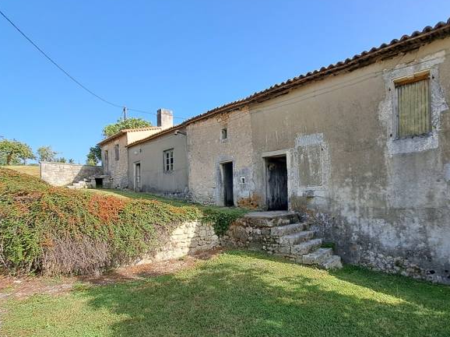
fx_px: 234
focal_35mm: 18
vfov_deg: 71.0
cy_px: 198
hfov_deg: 86.7
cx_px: 269
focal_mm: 1.74
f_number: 2.2
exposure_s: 1/709
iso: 50
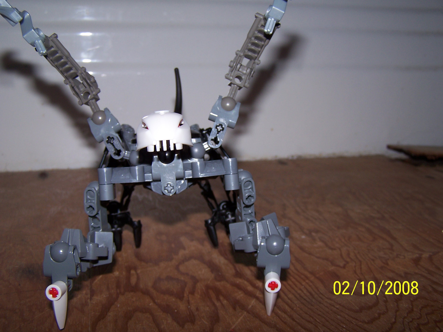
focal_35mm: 38
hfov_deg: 49.0
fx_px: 486
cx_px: 222
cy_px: 166
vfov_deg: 37.7
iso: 80
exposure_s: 1/60
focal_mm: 6.3
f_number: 2.8
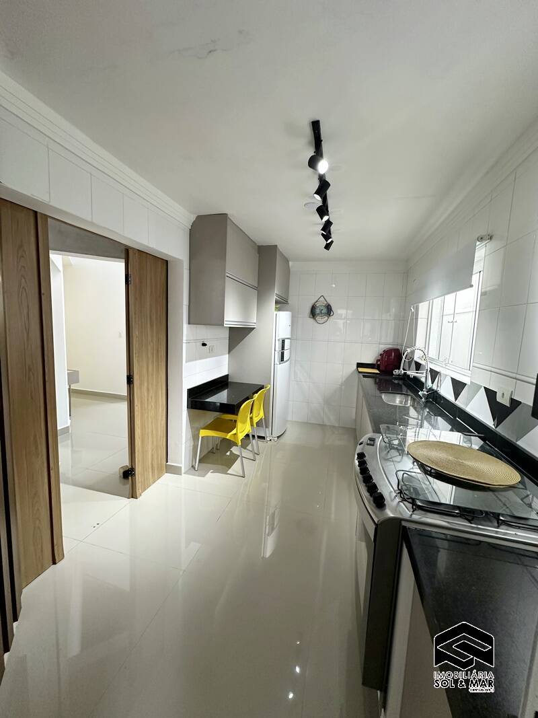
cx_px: 269
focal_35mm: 14
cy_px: 359
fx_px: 290
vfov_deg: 102.1
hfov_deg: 85.7
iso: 160
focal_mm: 2.22
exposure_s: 1/60
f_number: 2.2
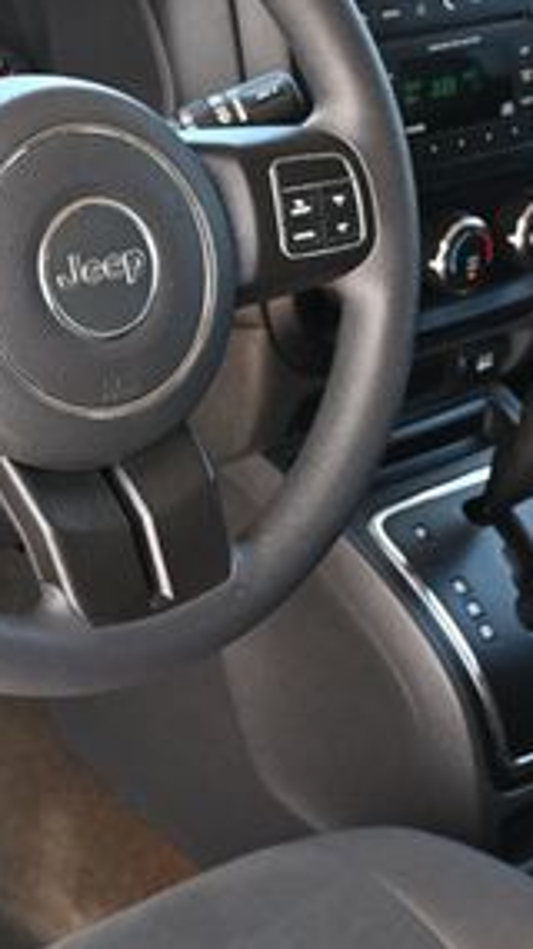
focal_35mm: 74
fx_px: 1867
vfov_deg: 28.5
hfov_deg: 16.1
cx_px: 93
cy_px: 383
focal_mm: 21
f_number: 4
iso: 800
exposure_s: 1/125
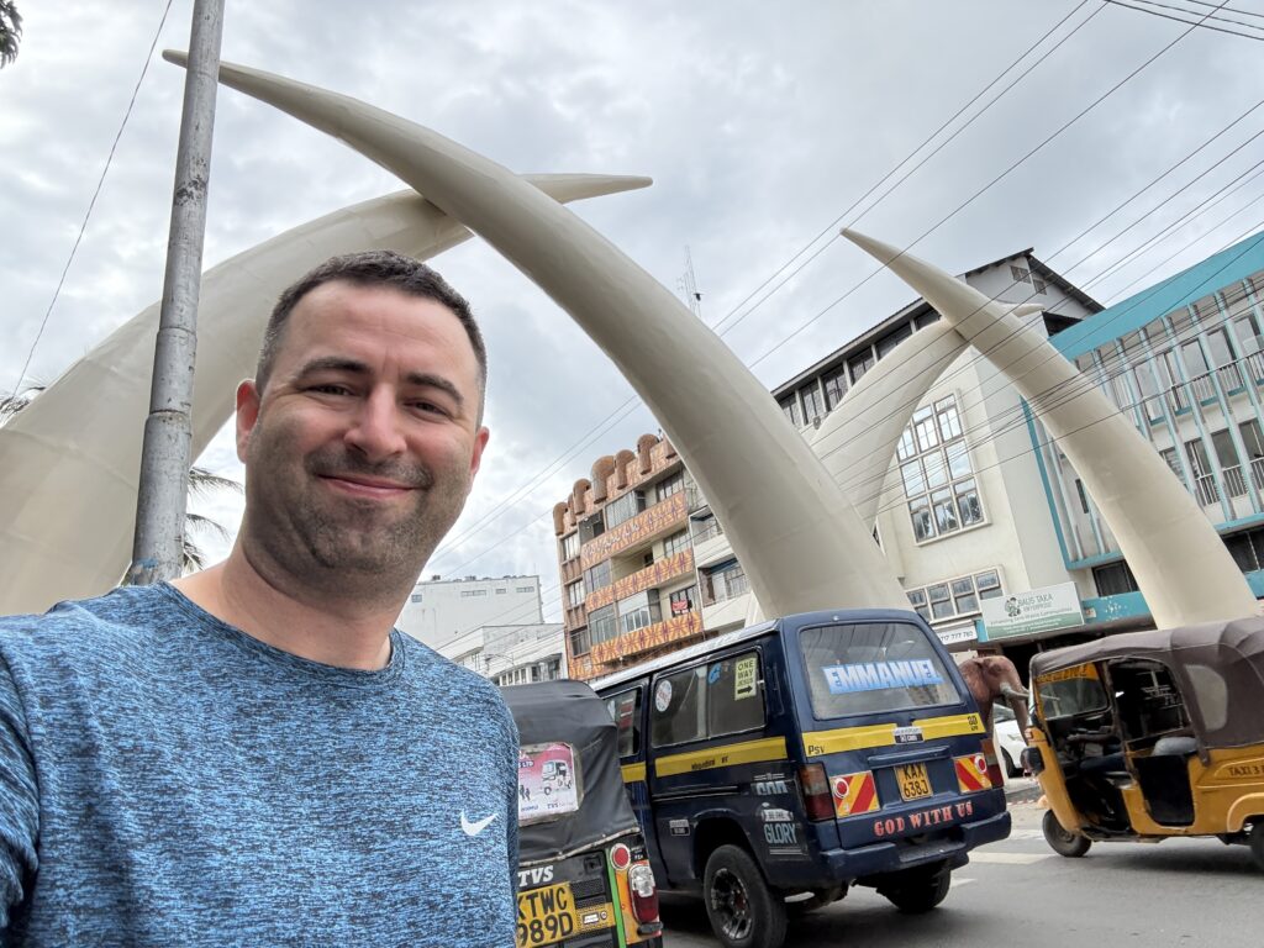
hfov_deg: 73.9
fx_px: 840
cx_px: 632
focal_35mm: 23
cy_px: 474
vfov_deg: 58.9
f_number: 1.9
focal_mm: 2.69
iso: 40
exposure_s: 1/684
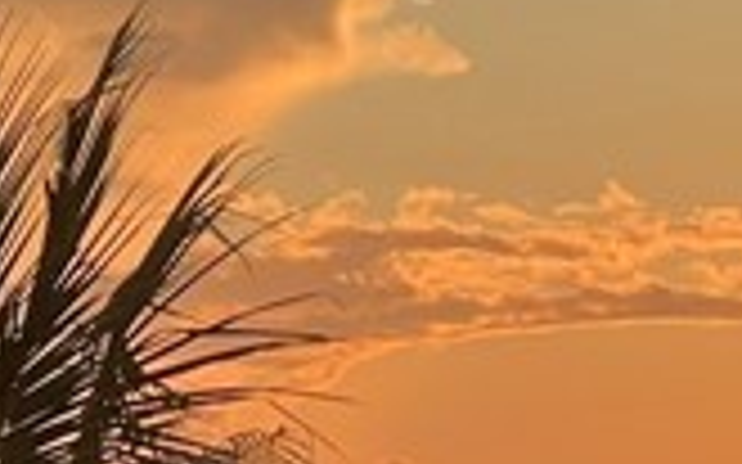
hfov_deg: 4.1
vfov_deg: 2.6
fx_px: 10229
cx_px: 1102
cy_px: 725
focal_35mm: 506
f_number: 2.8
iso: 32
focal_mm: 9
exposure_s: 1/173
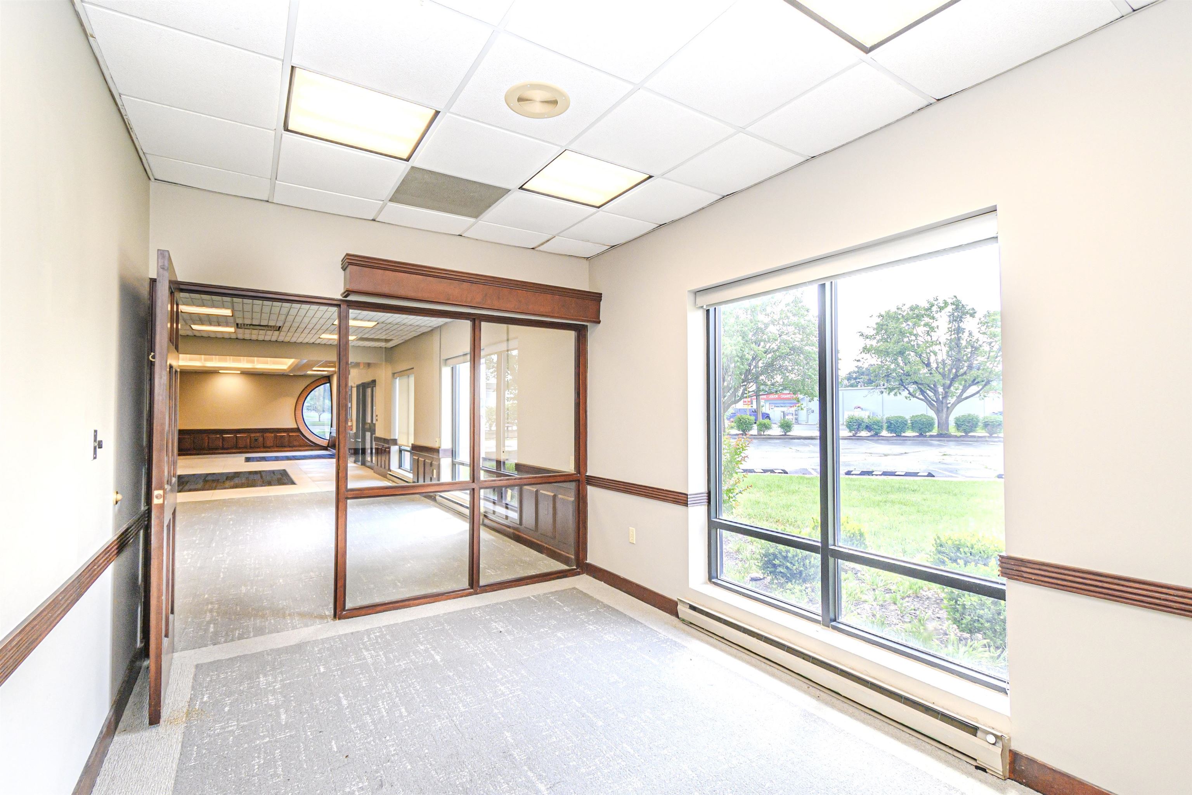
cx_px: 596
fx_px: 497
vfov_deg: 77.3
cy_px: 398
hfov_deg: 100.4
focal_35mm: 15
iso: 400
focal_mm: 10
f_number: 4.5
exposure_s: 1/200
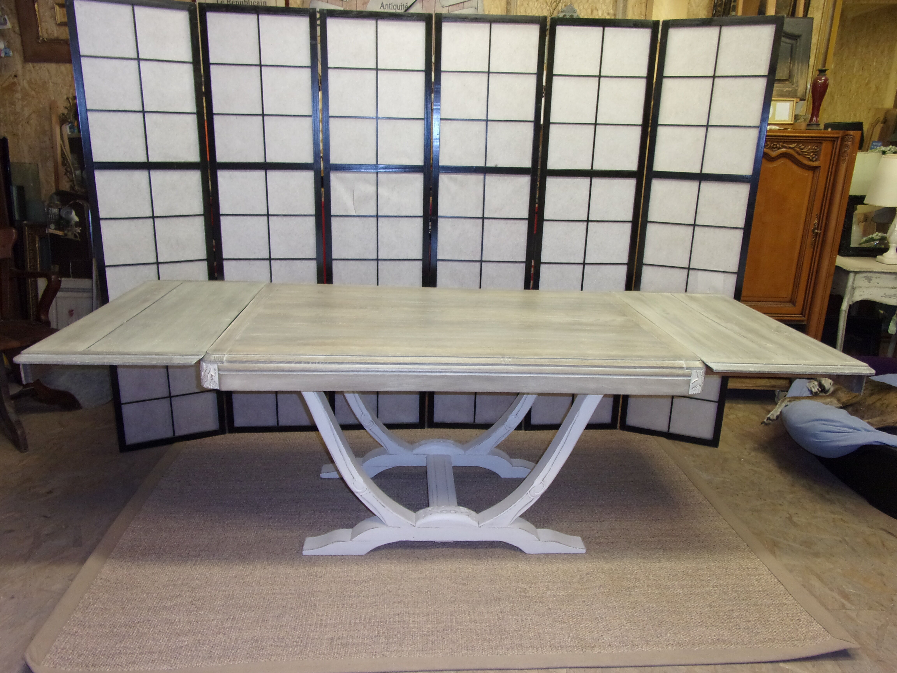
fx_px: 622
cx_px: 448
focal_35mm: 24
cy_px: 336
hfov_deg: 71.6
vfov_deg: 56.8
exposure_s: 1/34
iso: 160
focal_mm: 4.3
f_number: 3.3
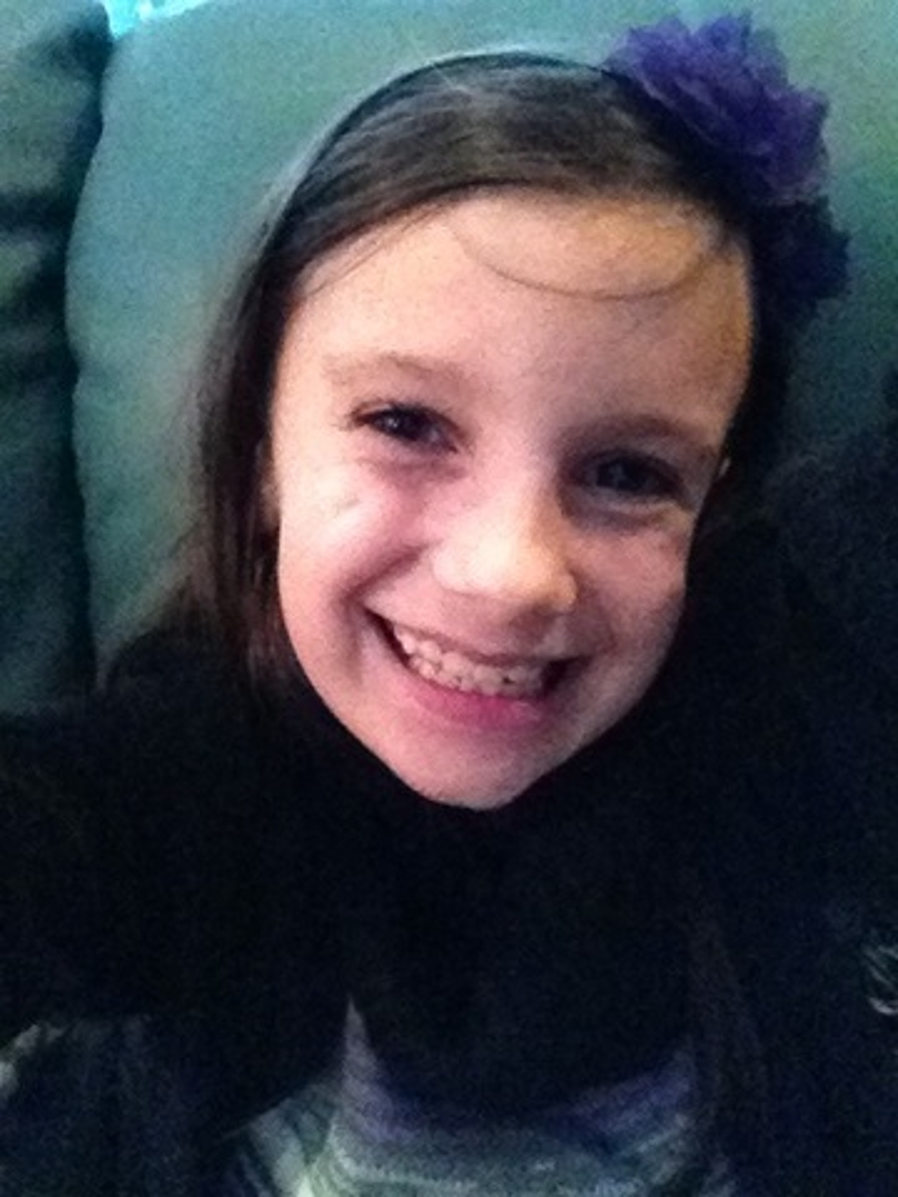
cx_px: 449
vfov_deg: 52.6
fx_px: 1211
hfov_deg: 40.7
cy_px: 598
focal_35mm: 35
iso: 1600
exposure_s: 1/15
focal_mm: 1.85
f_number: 2.4
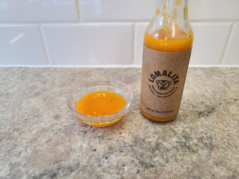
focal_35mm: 26
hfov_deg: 67.3
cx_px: 120
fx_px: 180
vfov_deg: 53.1
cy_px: 90
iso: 100
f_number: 1.8
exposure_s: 1/59
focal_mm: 5.4
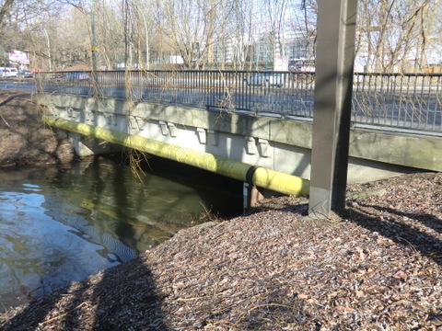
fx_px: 434
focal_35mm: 34
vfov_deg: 41.8
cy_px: 166
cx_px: 221
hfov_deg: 54.0
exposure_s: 1/160
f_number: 3.6
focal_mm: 6.1
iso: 64
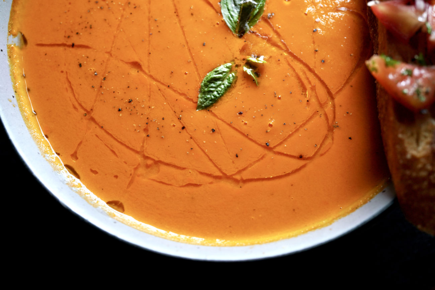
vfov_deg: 27.0
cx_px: 218
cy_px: 145
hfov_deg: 39.6
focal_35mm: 50
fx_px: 604
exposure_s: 1/100
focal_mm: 50
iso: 1600
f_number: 3.5
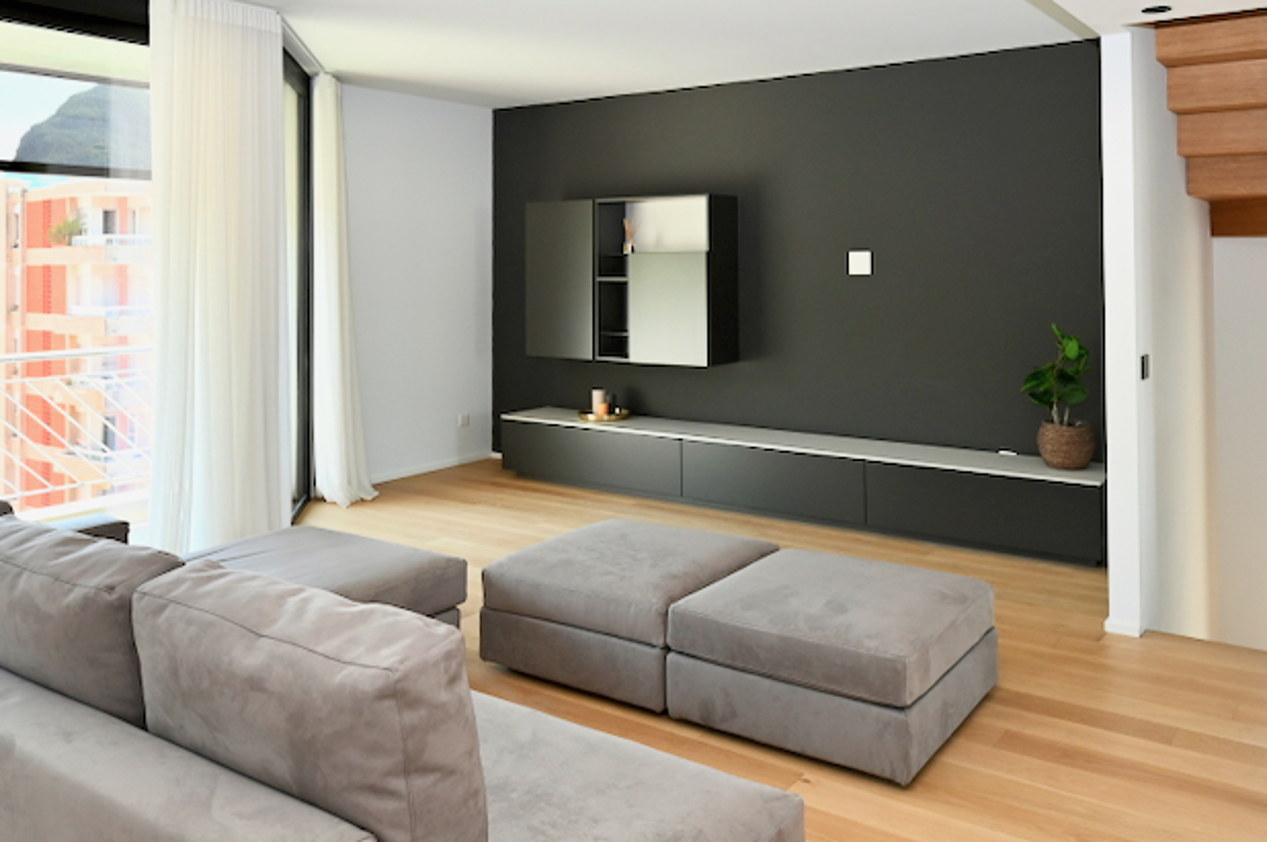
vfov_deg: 43.8
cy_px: 238
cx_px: 693
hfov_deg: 63.6
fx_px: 1020
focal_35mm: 29
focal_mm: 14
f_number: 4.5
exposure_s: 1/60
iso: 200
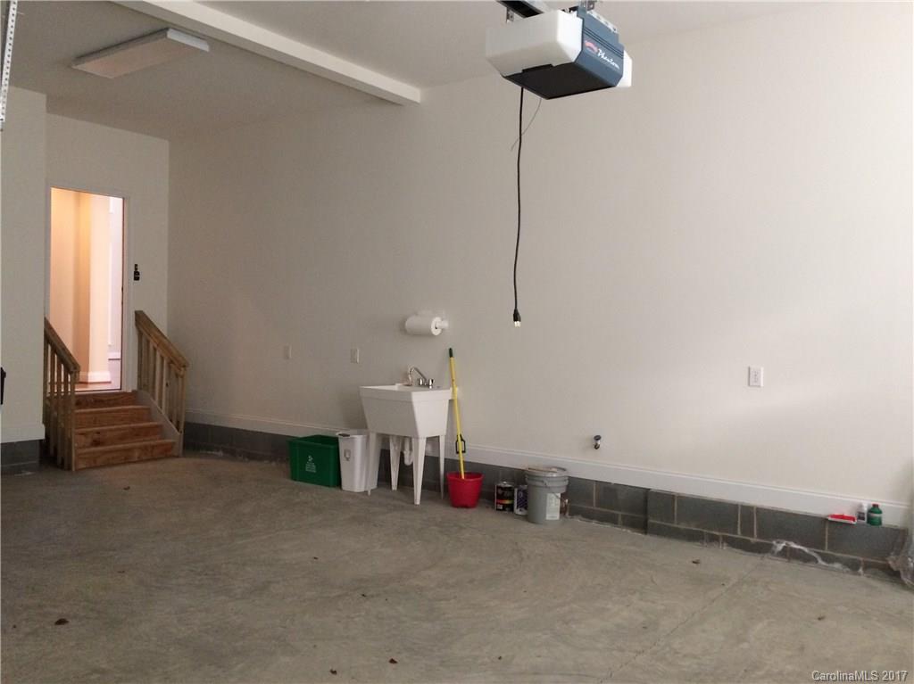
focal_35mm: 29
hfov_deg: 61.7
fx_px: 765
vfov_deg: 48.2
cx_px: 457
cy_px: 342
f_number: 2.2
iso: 200
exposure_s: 1/30
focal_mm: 4.15
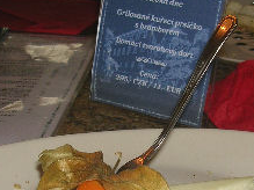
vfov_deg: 16.5
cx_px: 151
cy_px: 125
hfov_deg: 22.0
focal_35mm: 89
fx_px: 653
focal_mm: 5.8
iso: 50
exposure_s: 1/60.1
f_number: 2.8
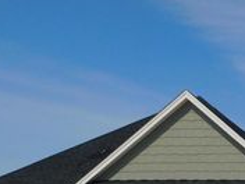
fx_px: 722
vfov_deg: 13.9
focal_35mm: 102
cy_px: 250
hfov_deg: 17.8
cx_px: 334
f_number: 7
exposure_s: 1/800
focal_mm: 6.3
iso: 125
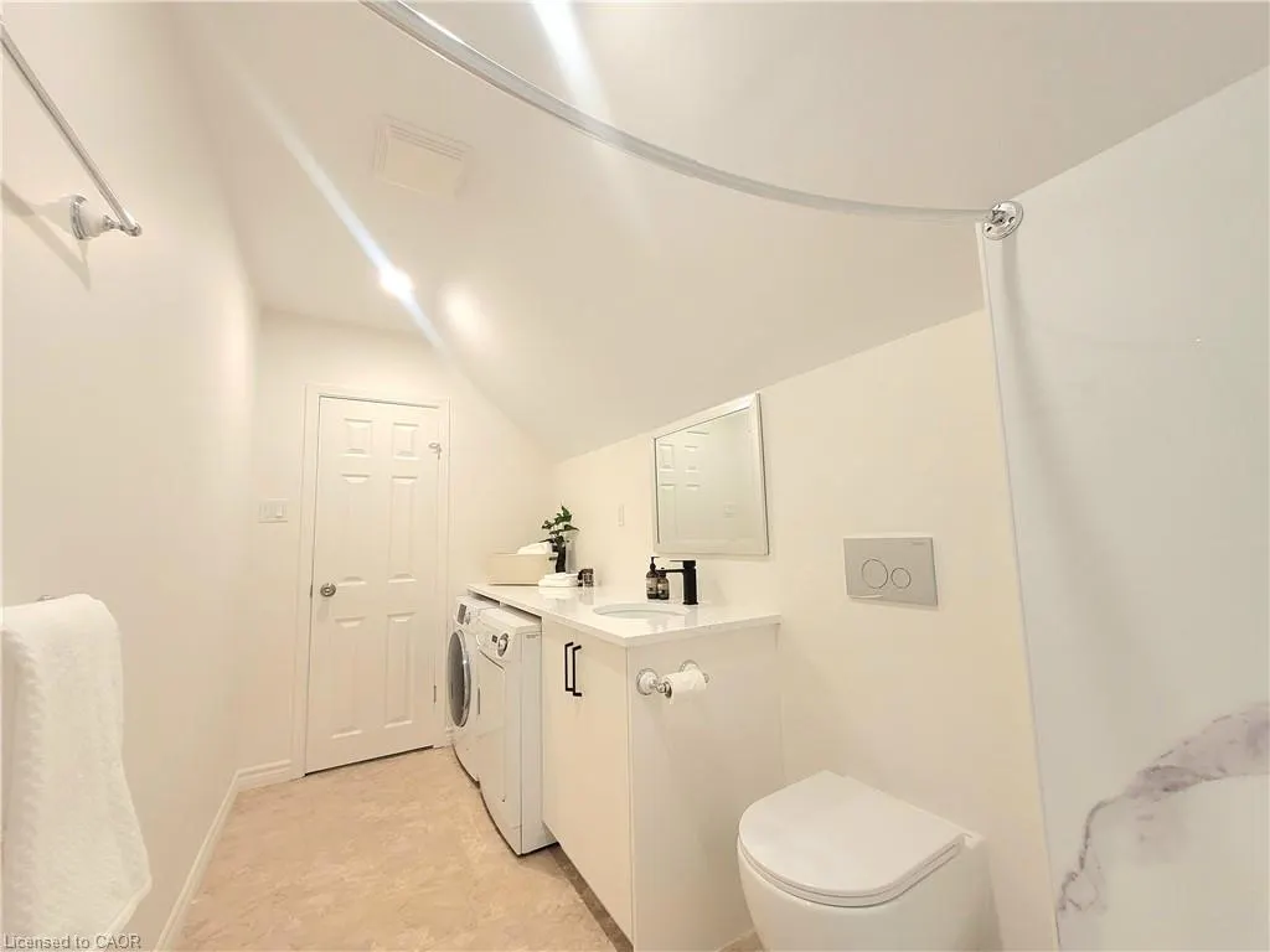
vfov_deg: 89.9
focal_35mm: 13
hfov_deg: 106.2
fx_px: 477
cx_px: 635
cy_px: 476
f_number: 2.2
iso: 125
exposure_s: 1/60.2
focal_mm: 1.74
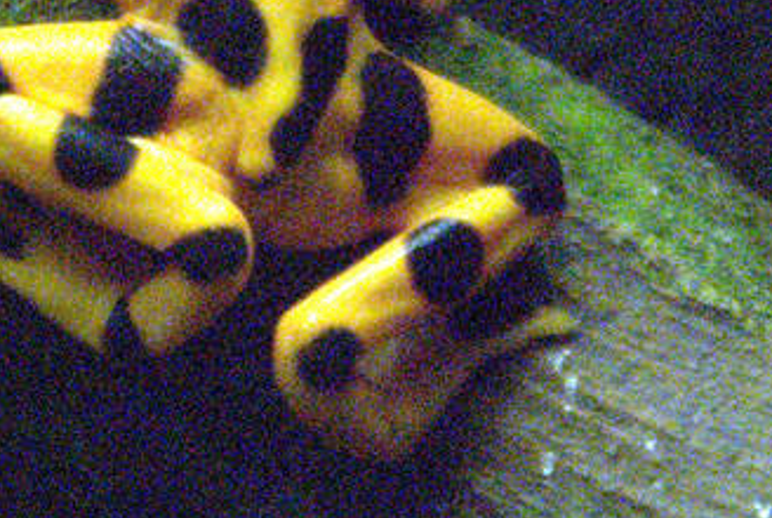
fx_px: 21213
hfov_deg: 2.1
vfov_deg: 1.4
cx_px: 337
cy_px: -188
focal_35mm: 987
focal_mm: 135
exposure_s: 1/160
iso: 3200
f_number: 6
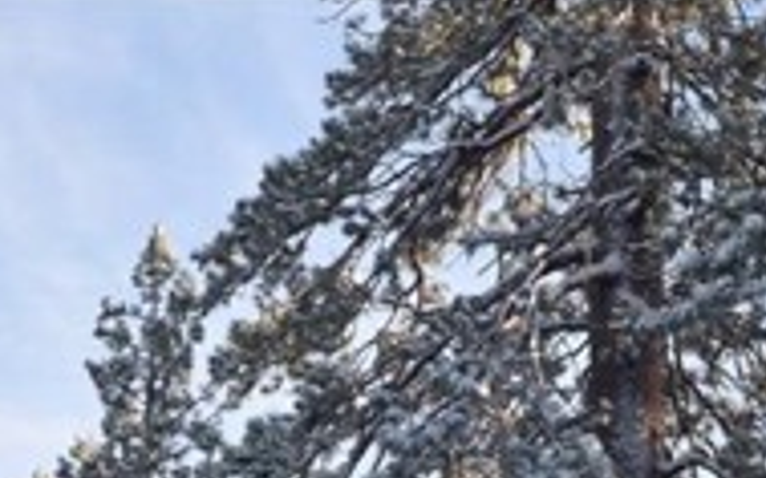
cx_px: 807
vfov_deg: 10.8
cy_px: 855
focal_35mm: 114
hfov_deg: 17.8
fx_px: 2379
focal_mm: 22
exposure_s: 1/250
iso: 400
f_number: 8
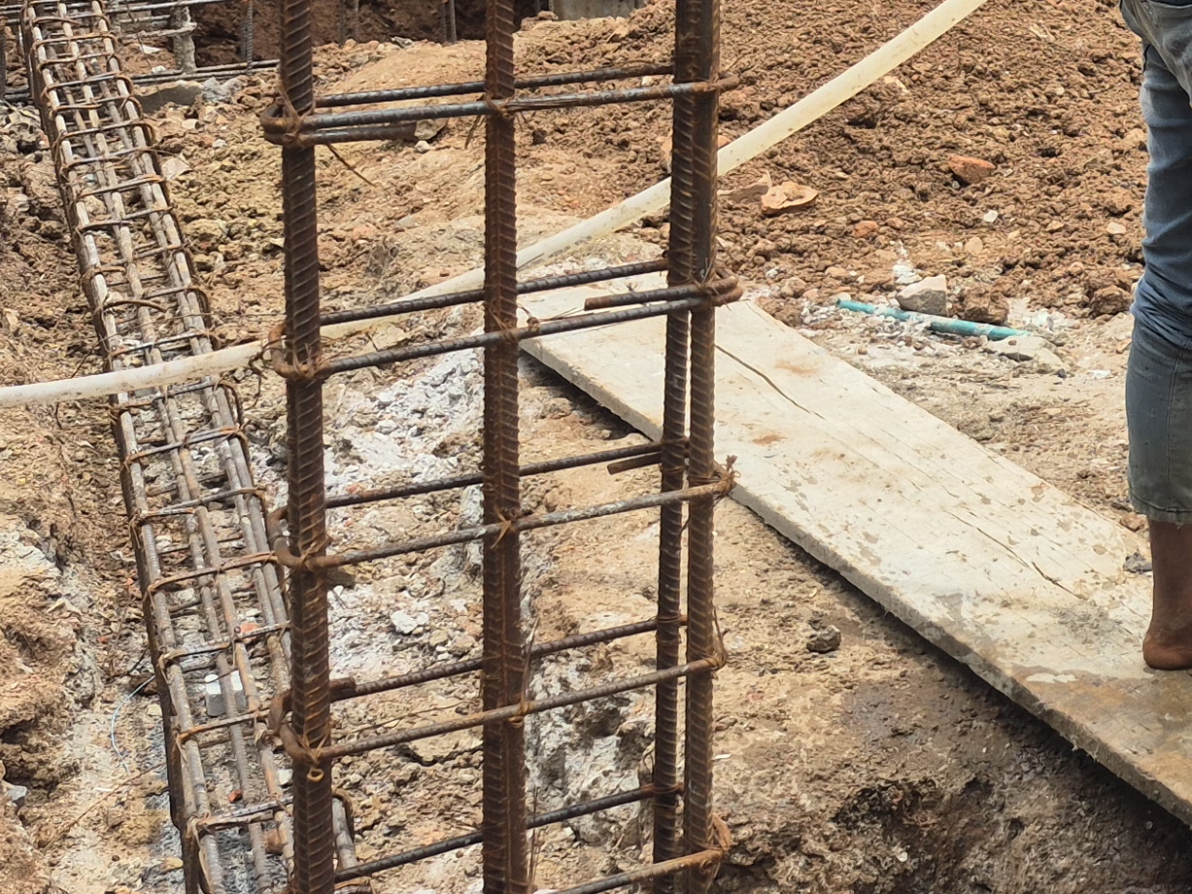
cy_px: -113
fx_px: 2582
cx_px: 1780
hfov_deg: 21.8
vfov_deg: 18.8
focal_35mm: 75
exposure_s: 1/970
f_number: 1.8
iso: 25
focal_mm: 5.4
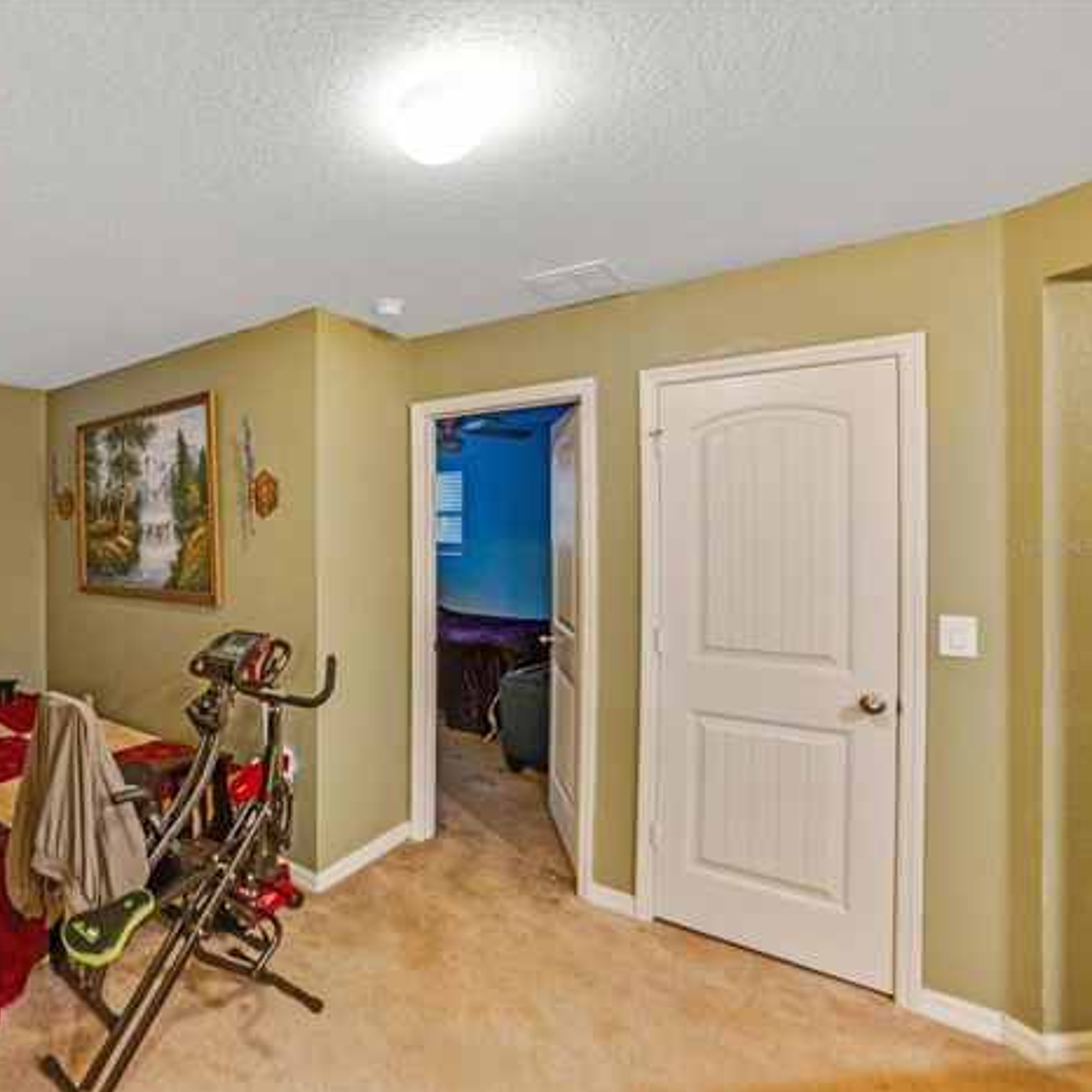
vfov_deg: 80.7
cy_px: 546
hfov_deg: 75.0
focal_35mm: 18
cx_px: 275
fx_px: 642
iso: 160
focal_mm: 14
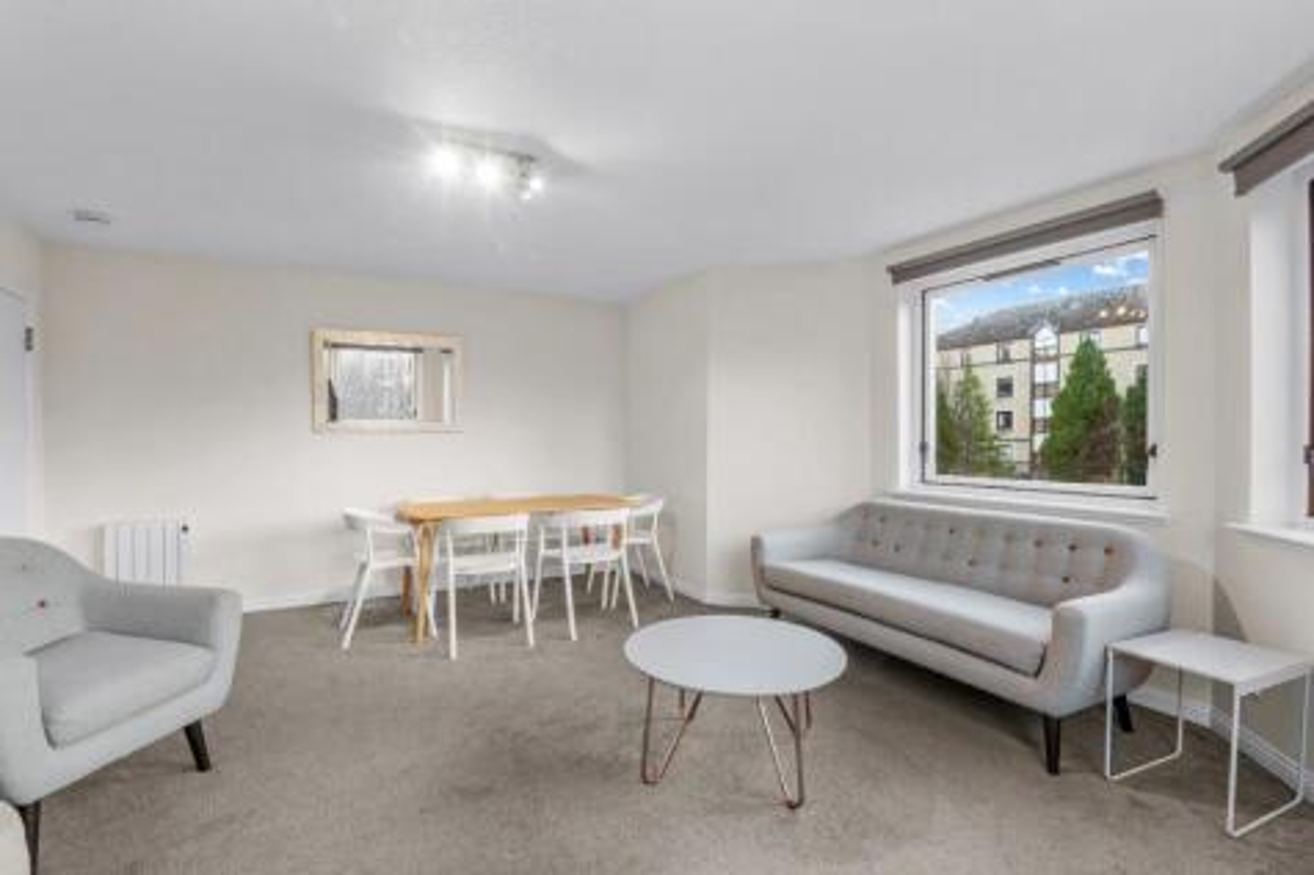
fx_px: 584
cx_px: 657
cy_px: 438
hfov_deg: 96.8
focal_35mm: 16
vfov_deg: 73.7
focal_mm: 16
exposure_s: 1/1.25
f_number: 9
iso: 250
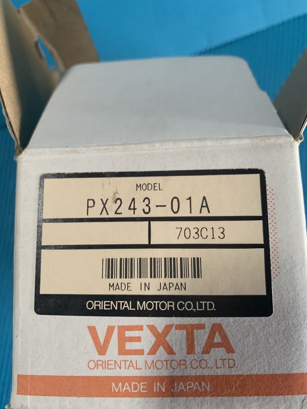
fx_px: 308
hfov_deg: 53.1
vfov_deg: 67.3
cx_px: 154
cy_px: 204
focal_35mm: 26
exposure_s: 1/60
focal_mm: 4.25
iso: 200
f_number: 1.8
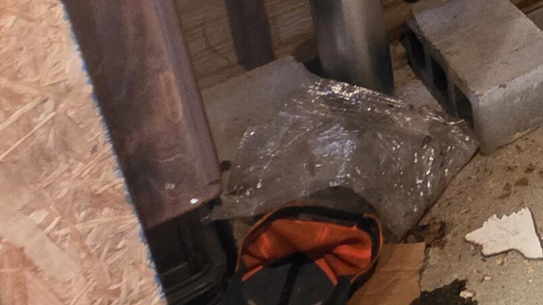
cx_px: 836
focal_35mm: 53
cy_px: -243
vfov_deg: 18.0
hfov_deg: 26.6
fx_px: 763
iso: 1000
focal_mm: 2.2
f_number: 1.9
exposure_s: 1/40
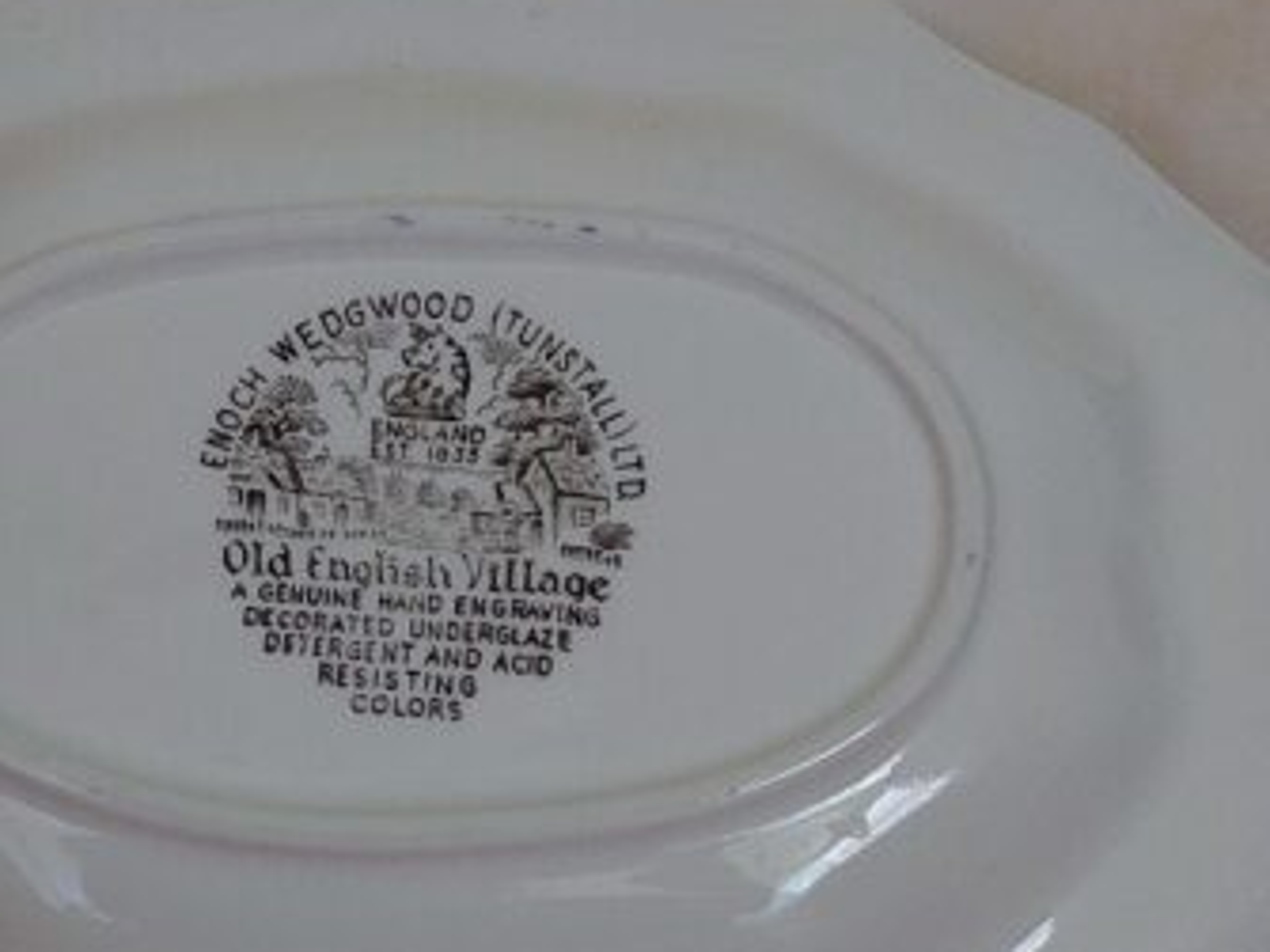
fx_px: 1577
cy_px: 679
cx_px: 406
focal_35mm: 43
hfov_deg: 43.2
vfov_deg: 33.1
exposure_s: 1/50
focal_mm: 5.23
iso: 320
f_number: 1.8
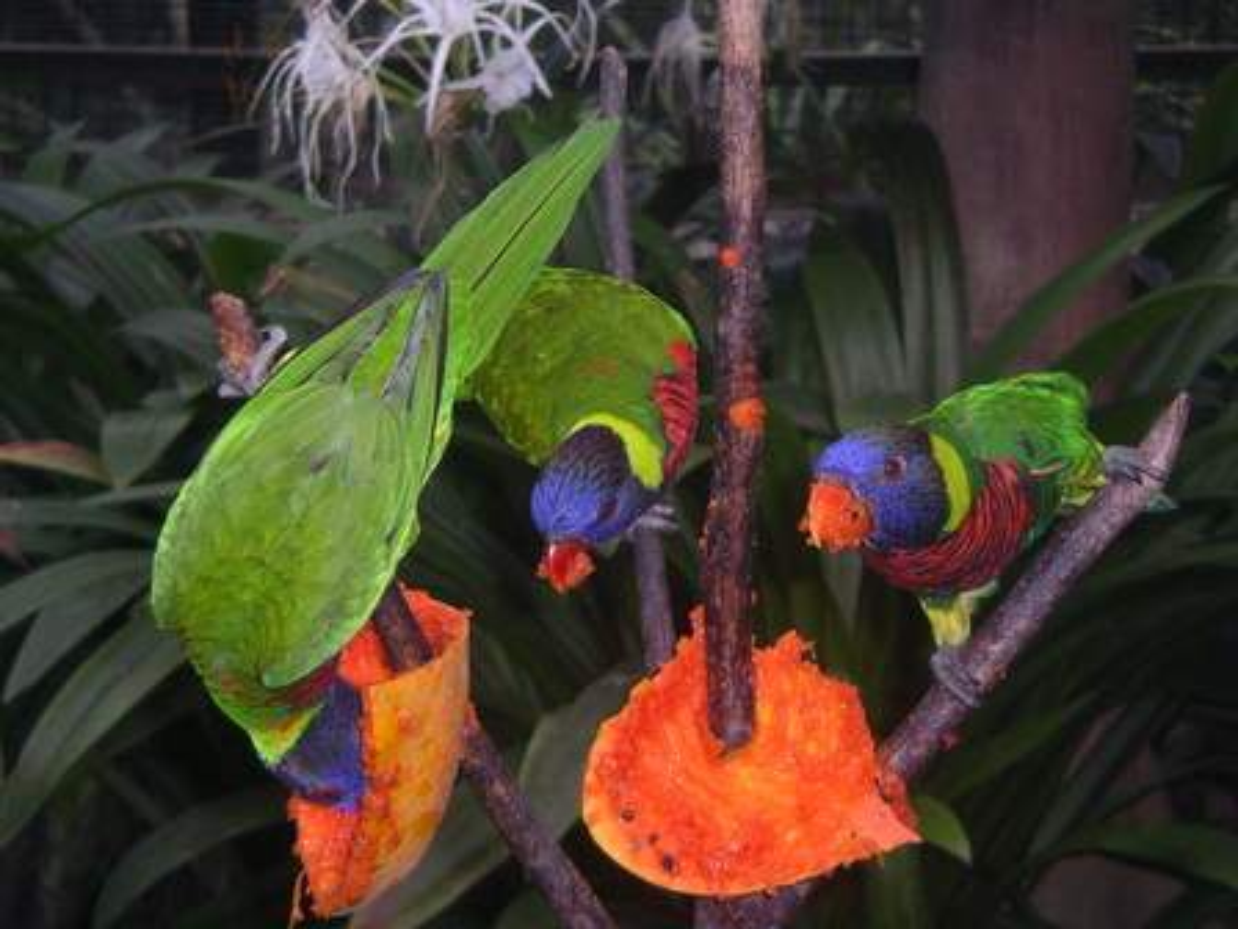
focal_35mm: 104
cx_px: 619
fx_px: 3719
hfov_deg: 18.9
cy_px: 464
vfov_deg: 14.2
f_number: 3.9
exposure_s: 1/125
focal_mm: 16
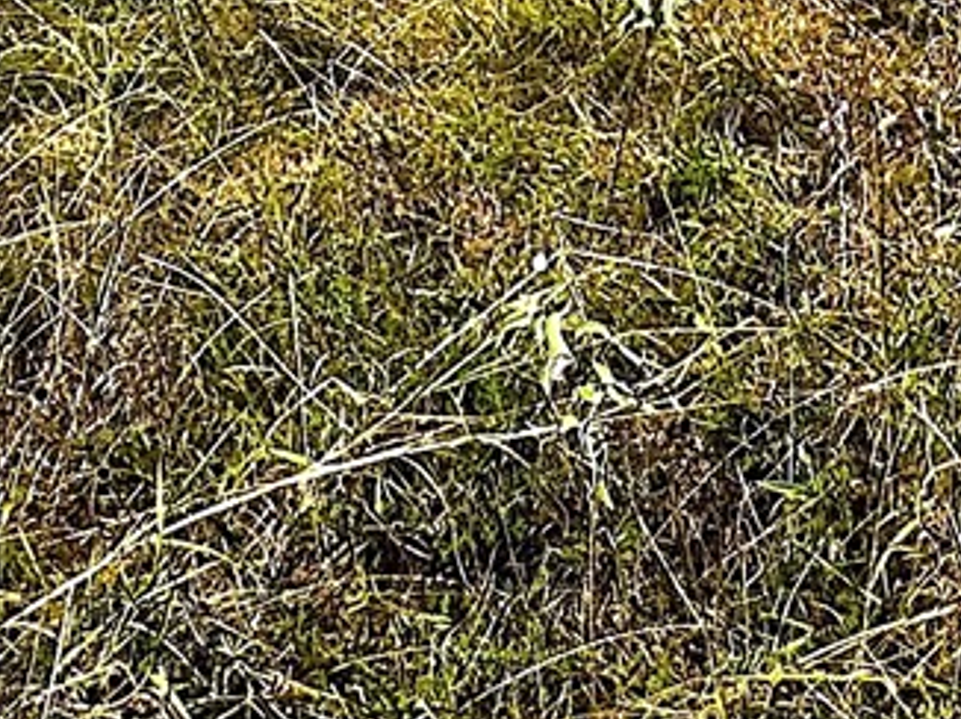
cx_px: 988
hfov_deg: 21.4
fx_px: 2441
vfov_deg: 12.9
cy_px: -999
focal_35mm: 88
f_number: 2.2
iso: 50
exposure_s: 1/1014
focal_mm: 2.22
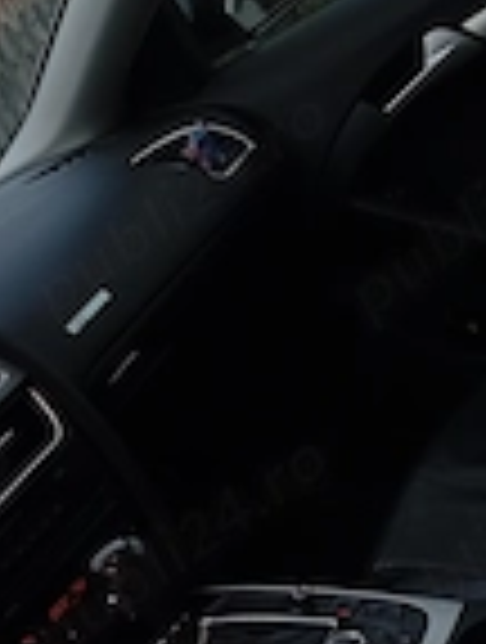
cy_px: 621
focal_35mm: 75
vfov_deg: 24.9
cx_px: 22
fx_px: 1398
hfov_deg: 19.3
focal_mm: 3.98
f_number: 1.8
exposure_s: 1/100
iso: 74
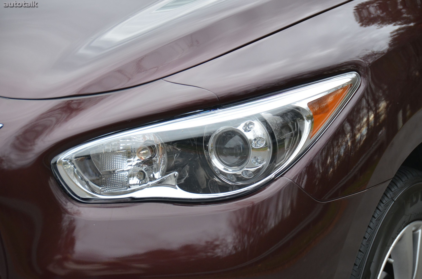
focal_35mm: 158
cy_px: 140
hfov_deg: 13.1
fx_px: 1842
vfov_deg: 8.7
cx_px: 211
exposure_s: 1/800
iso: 800
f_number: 5.3
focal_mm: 105
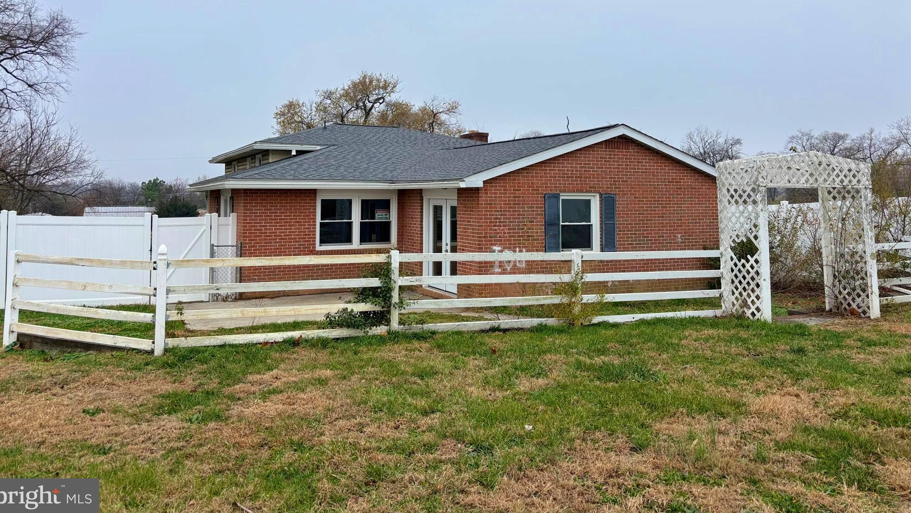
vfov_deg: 39.6
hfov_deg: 66.1
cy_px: 166
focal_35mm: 29
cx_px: 452
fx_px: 701
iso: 50
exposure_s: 1/1695
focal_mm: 5.96
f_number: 1.6
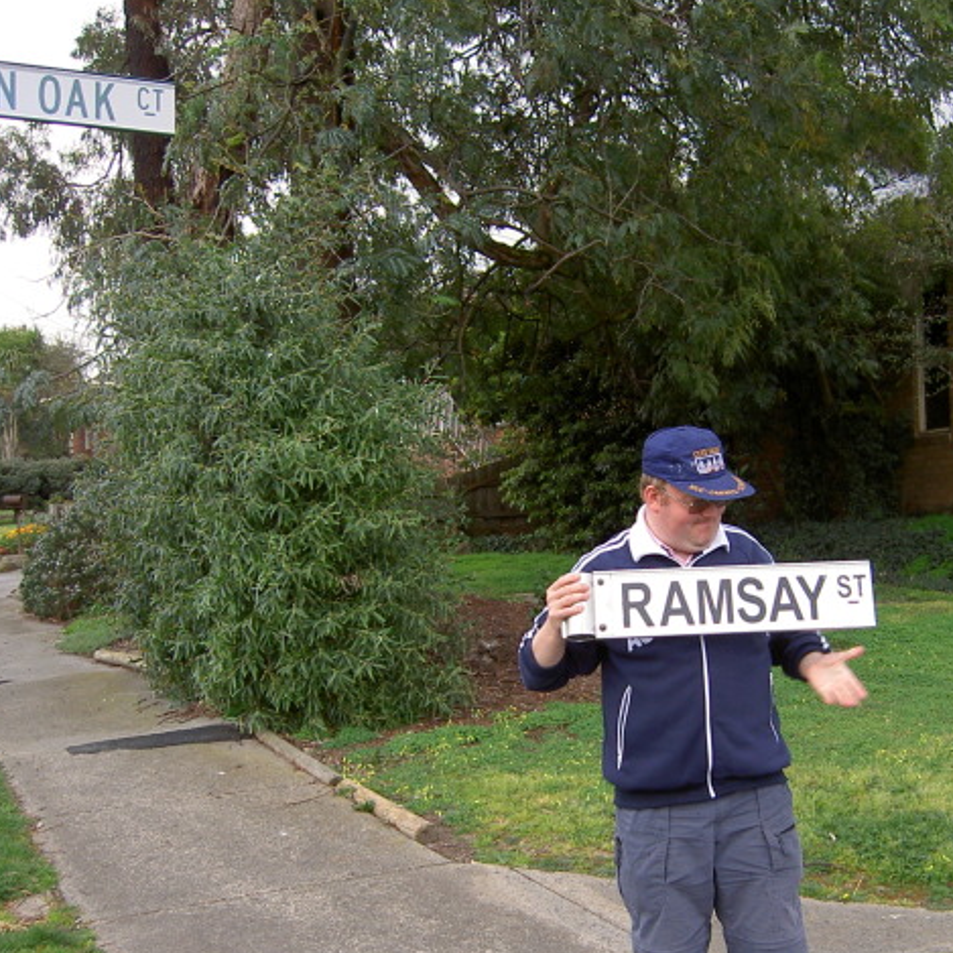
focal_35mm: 41
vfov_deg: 40.9
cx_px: 524
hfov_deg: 40.9
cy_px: 473
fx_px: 1277
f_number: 2.8
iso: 50
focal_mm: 5.6
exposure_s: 1/125
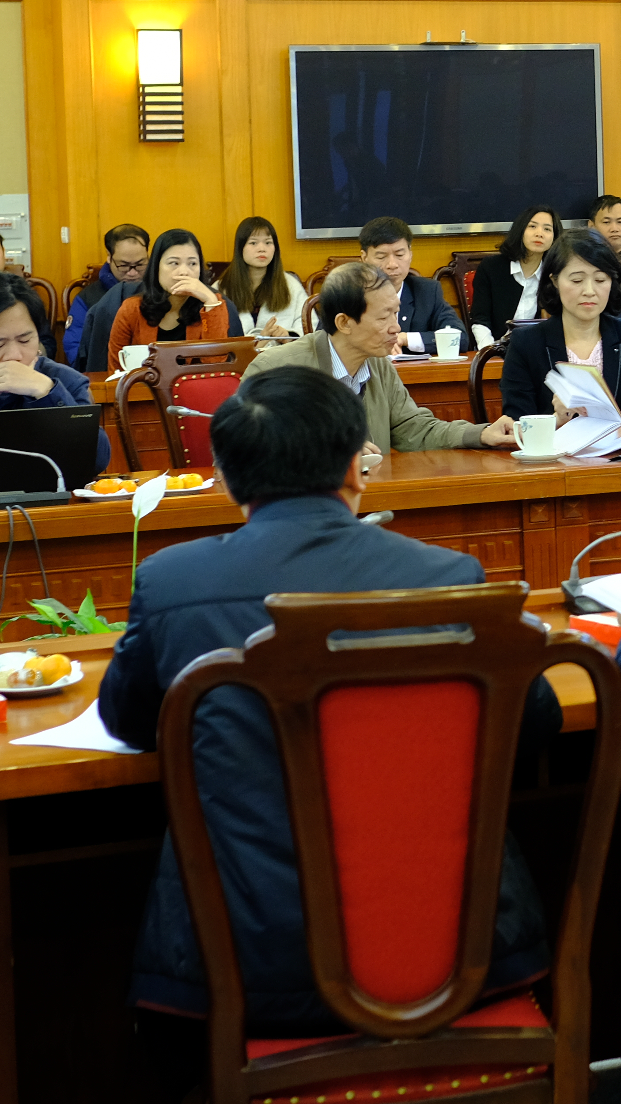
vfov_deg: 24.0
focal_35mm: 88
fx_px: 2576
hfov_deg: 13.1
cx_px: 886
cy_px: 309
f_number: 2.8
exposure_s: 1/40
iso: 800
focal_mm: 23
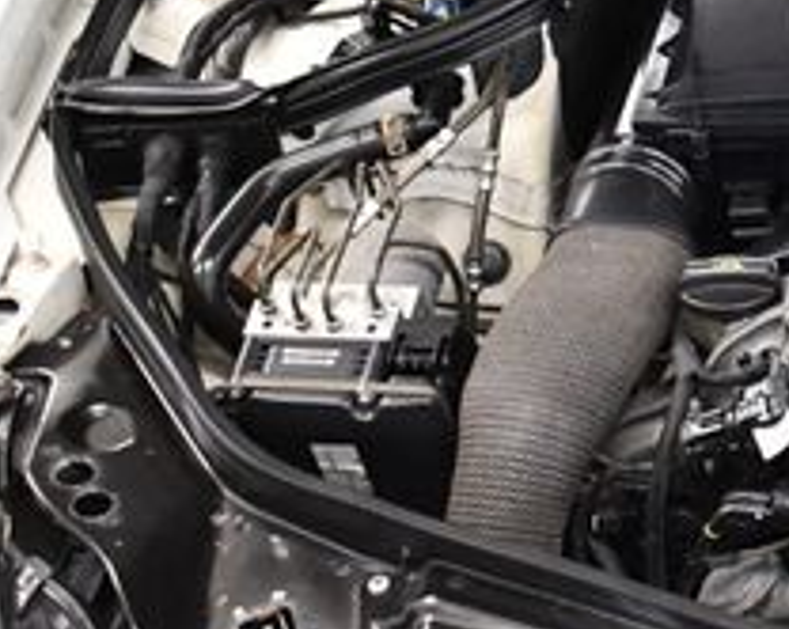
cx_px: 1168
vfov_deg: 14.8
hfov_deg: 16.8
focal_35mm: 104
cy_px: 205
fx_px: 2426
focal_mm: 18
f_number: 3.5
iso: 3200
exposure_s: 1/125
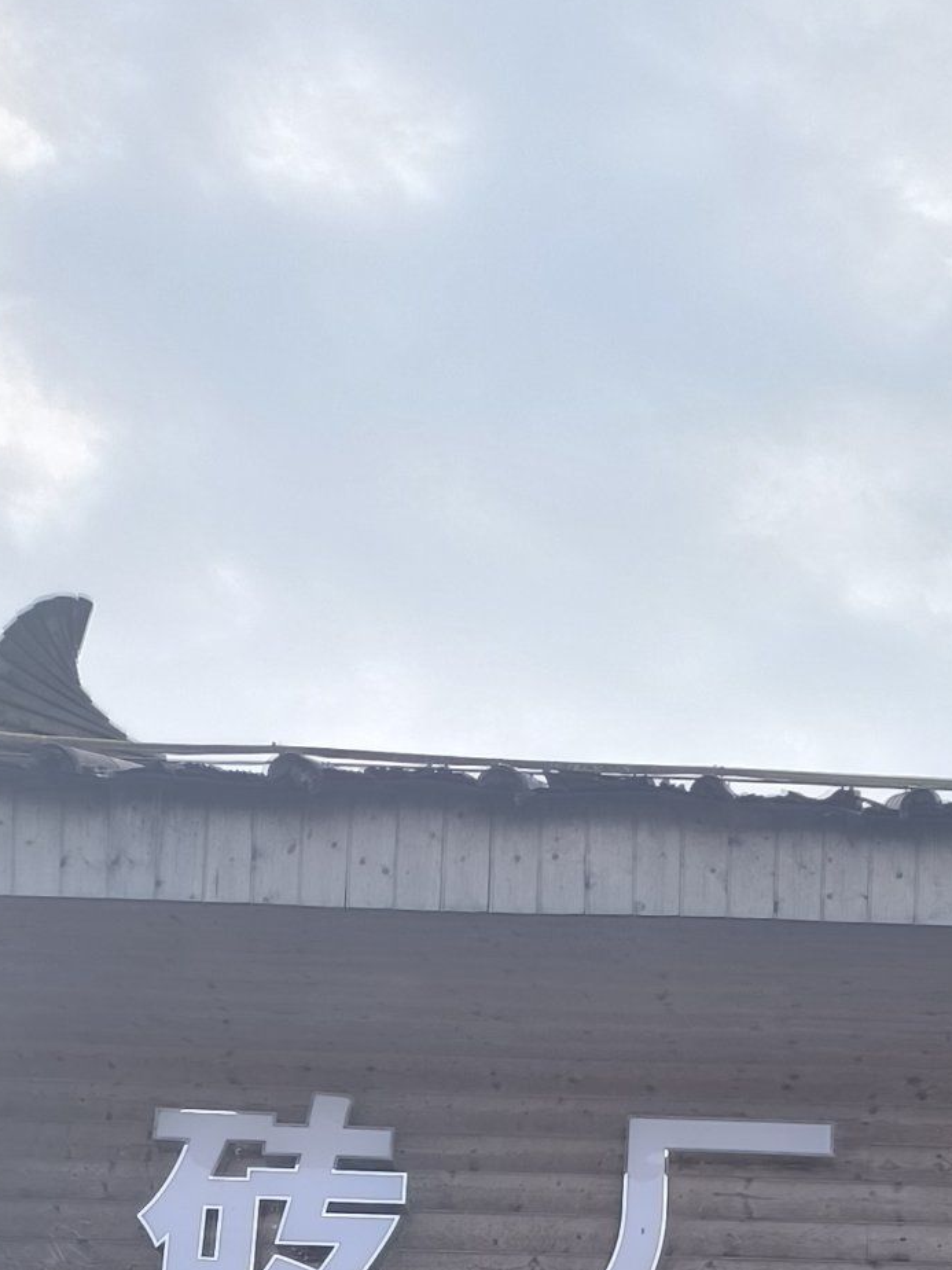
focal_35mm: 68
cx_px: 882
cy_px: 1507
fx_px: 2493
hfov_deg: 21.1
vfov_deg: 25.7
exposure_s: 1/769
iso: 50
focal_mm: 6.14
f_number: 1.65
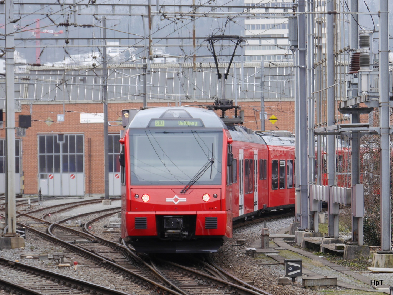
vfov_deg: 17.6
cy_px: 148
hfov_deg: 23.3
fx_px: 953
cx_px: 196
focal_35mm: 84
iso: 160
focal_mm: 42
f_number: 5.6
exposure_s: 1/100
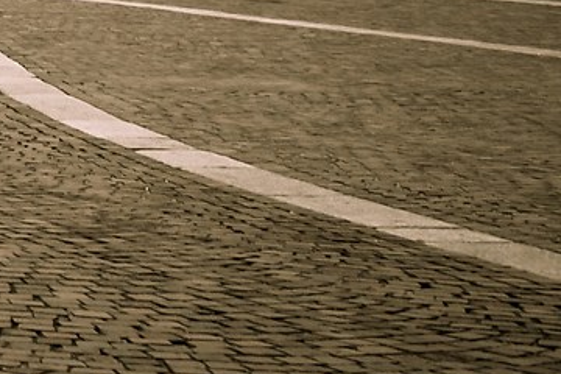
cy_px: -203
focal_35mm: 160
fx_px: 2493
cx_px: -1247
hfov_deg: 9.4
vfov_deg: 8.4
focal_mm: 24
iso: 360
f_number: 5.6
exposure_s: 1/100
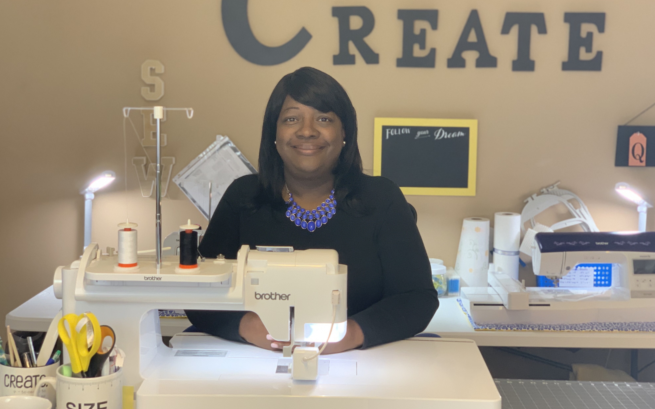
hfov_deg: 36.3
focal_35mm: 56
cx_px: 323
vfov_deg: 23.1
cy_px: 185
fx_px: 1000
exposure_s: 1/60
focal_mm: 6
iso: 125
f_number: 2.4
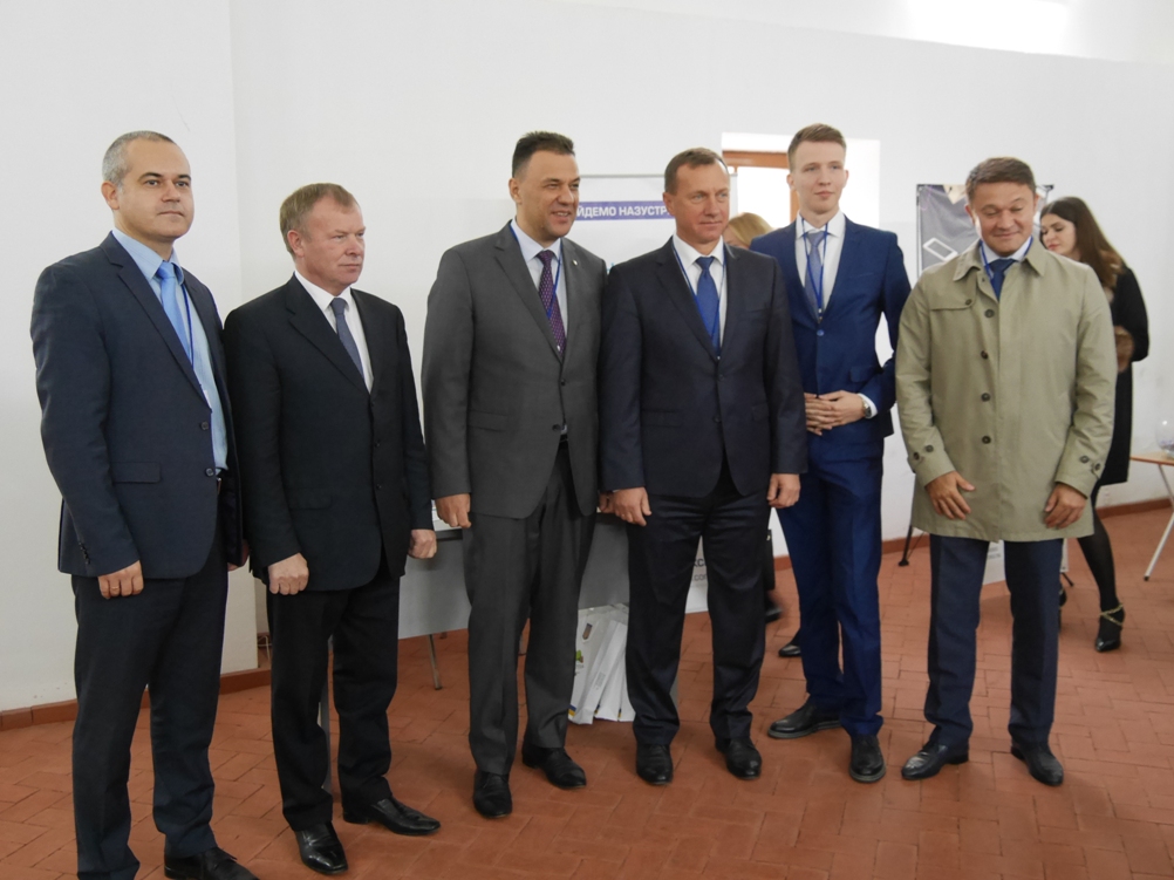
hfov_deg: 49.0
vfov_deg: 37.7
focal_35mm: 38
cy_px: 440
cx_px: 587
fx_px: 1288
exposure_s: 1/60
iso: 2000
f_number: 3.8
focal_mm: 19
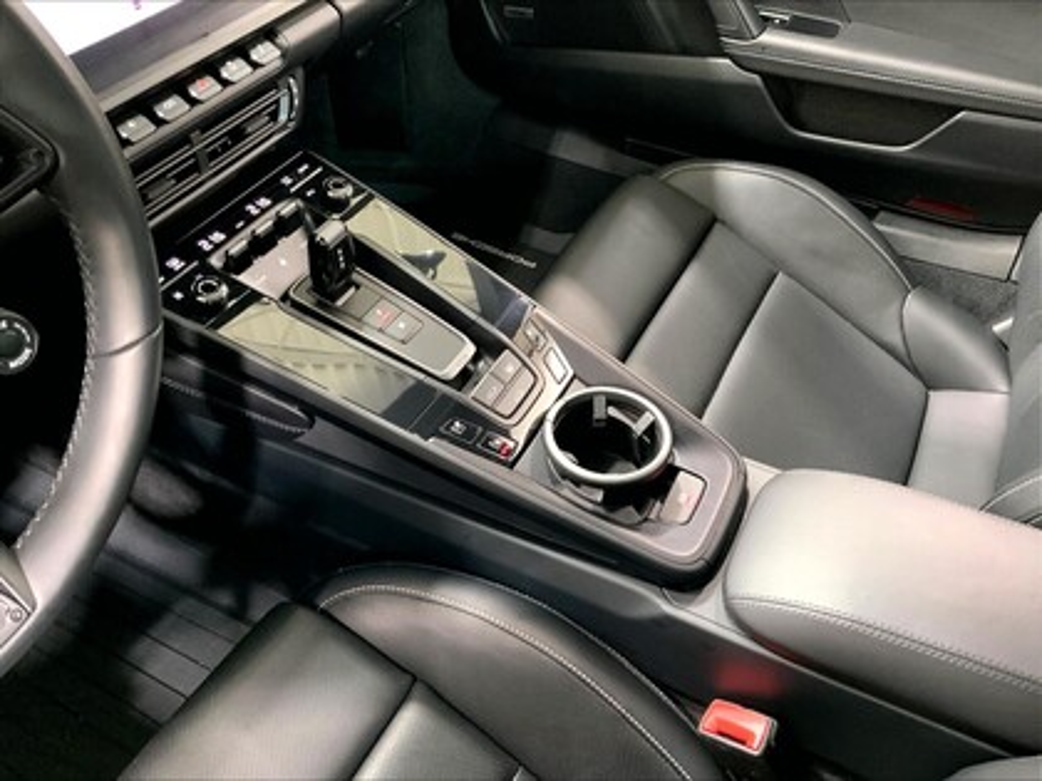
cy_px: 390
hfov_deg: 61.7
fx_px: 873
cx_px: 521
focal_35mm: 29
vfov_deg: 48.2
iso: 320
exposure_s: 1/56
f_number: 1.8
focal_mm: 3
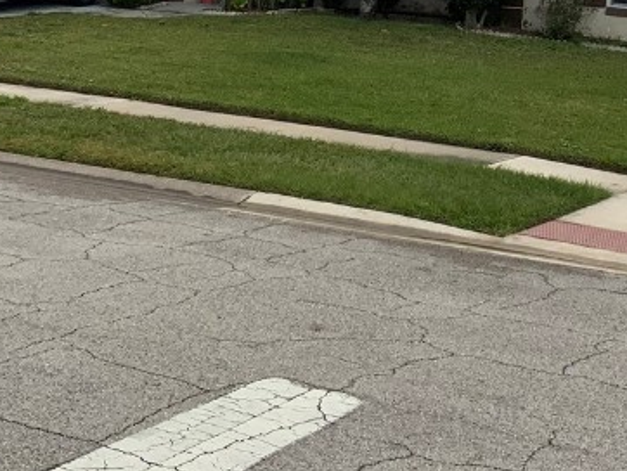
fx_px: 1486
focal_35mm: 82
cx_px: 501
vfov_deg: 17.1
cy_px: -107
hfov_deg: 23.5
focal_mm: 3
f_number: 1.8
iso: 16
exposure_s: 1/215
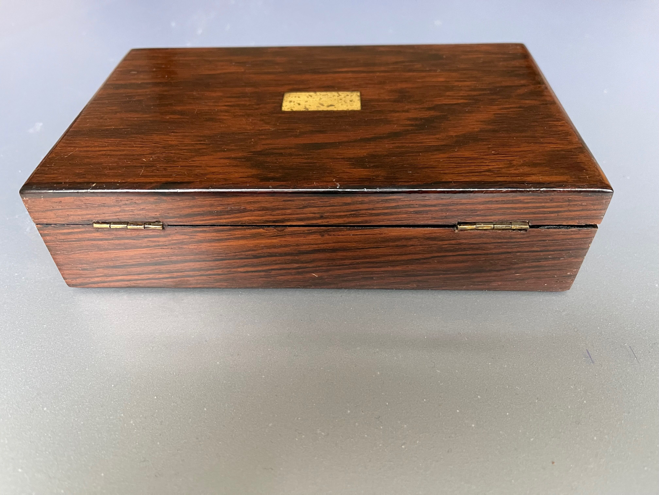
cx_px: 330
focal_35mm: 26
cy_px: 248
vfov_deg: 53.1
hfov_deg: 67.3
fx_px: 495
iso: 400
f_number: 1.6
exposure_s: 1/50
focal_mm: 5.1
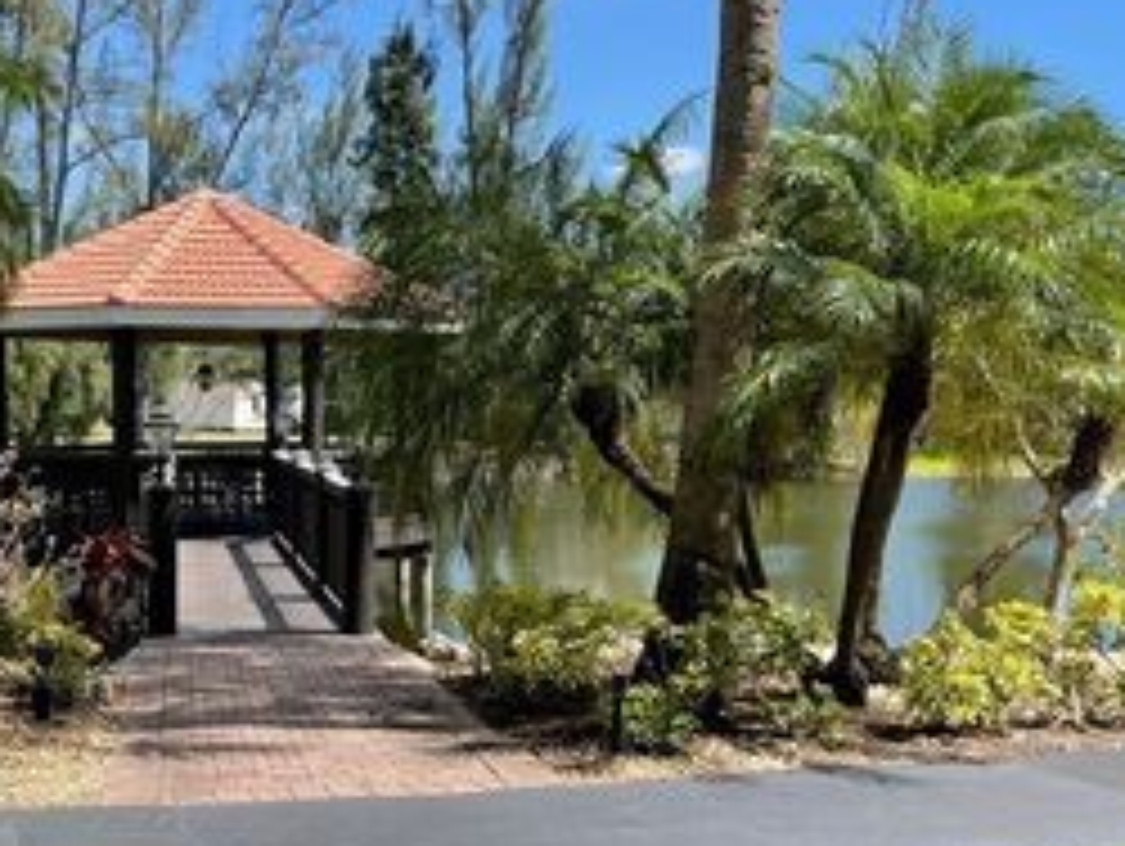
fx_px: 1692
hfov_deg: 36.0
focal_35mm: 52
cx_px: 297
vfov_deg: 28.0
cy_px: 493
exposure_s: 1/2092
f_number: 1.6
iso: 32
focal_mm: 4.2
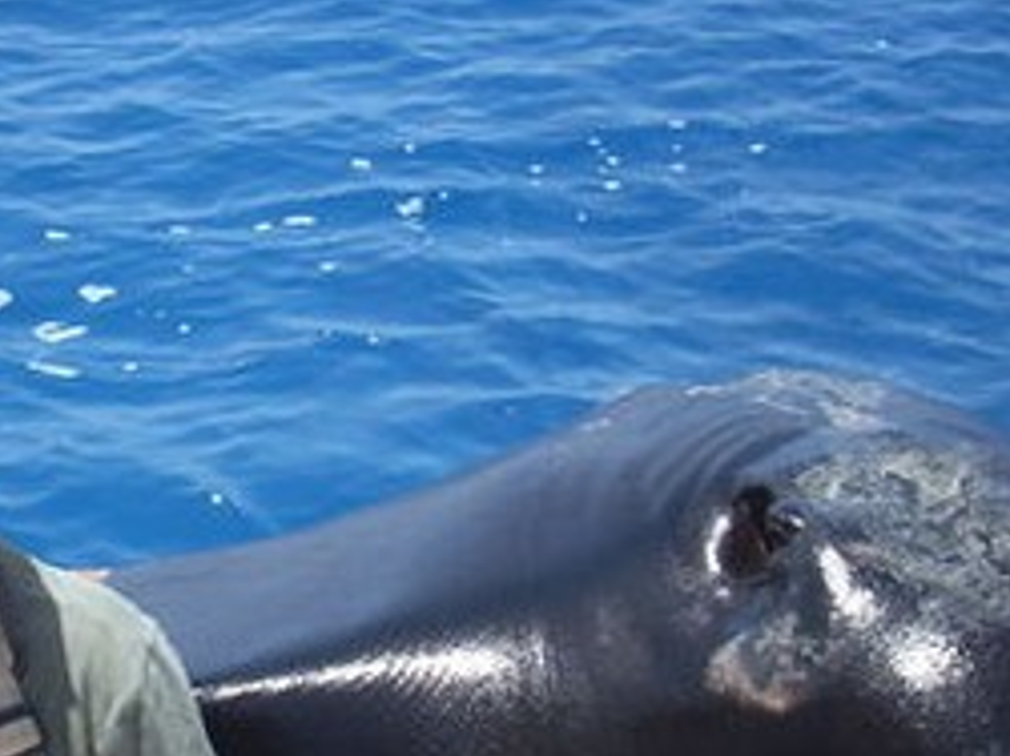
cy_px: 394
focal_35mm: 93
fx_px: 2712
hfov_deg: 21.0
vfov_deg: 15.9
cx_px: 294
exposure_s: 1/155
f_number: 5.6
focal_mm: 6.2
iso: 64
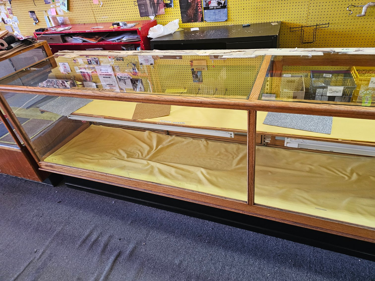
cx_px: 188
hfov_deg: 73.9
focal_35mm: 23
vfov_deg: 58.9
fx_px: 249
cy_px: 140
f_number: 1.7
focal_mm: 6.3
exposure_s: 1/120
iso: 800
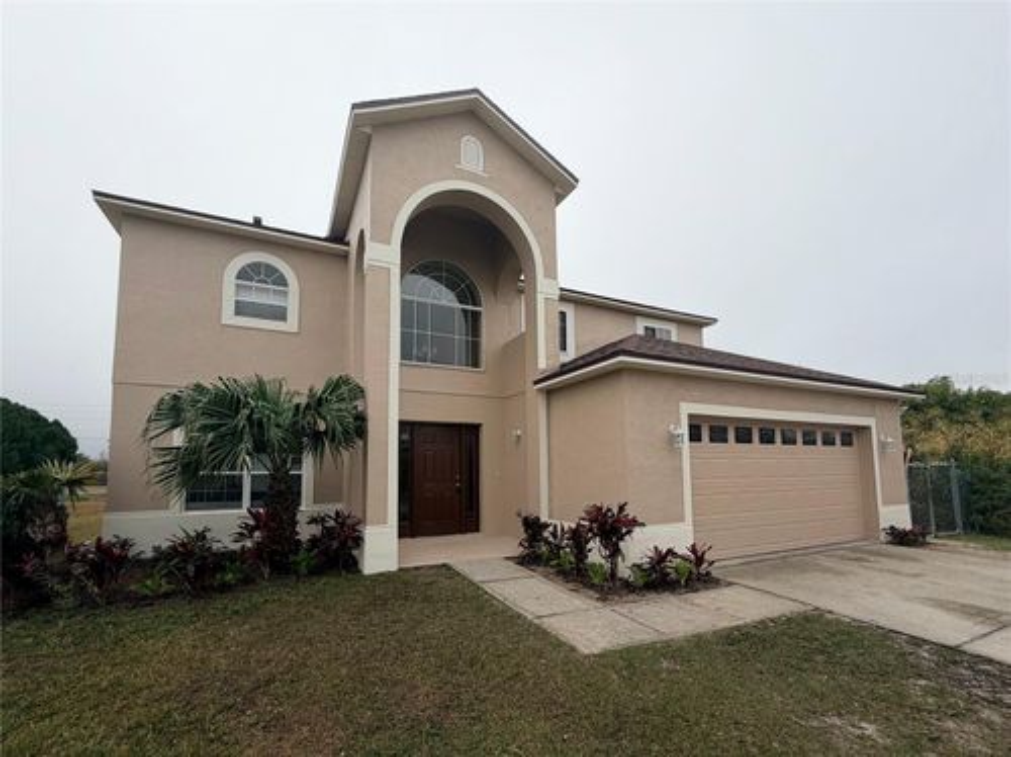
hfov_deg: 102.1
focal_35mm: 14
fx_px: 408
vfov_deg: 85.6
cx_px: 506
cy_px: 378
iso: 20
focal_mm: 2.22
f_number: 2.2
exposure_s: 1/1087
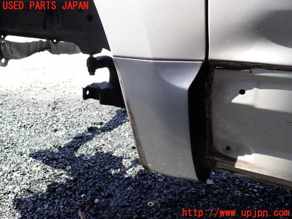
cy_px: 110
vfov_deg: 46.8
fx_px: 253
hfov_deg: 60.0
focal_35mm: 30
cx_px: 146
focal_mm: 5.4
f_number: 3.2
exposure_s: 1/200
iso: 100
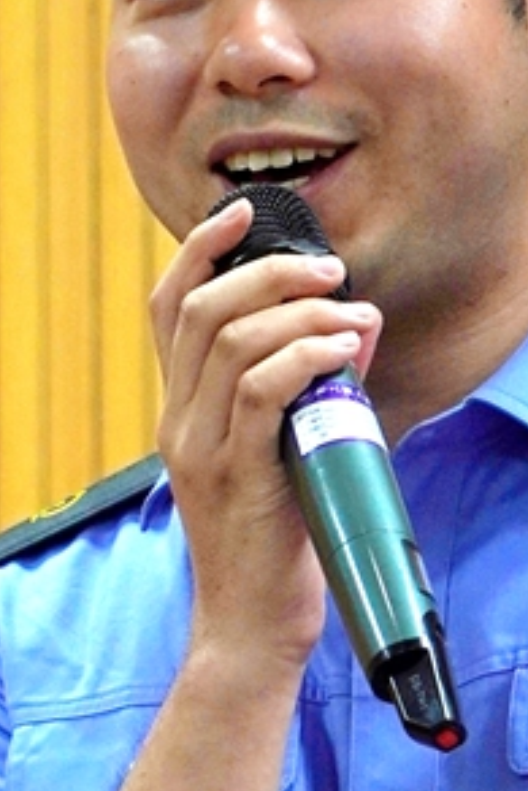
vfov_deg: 2.7
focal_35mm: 757
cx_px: 100
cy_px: 626
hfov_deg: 1.8
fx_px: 16634
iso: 400
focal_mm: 123
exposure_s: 1/100
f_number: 5.6
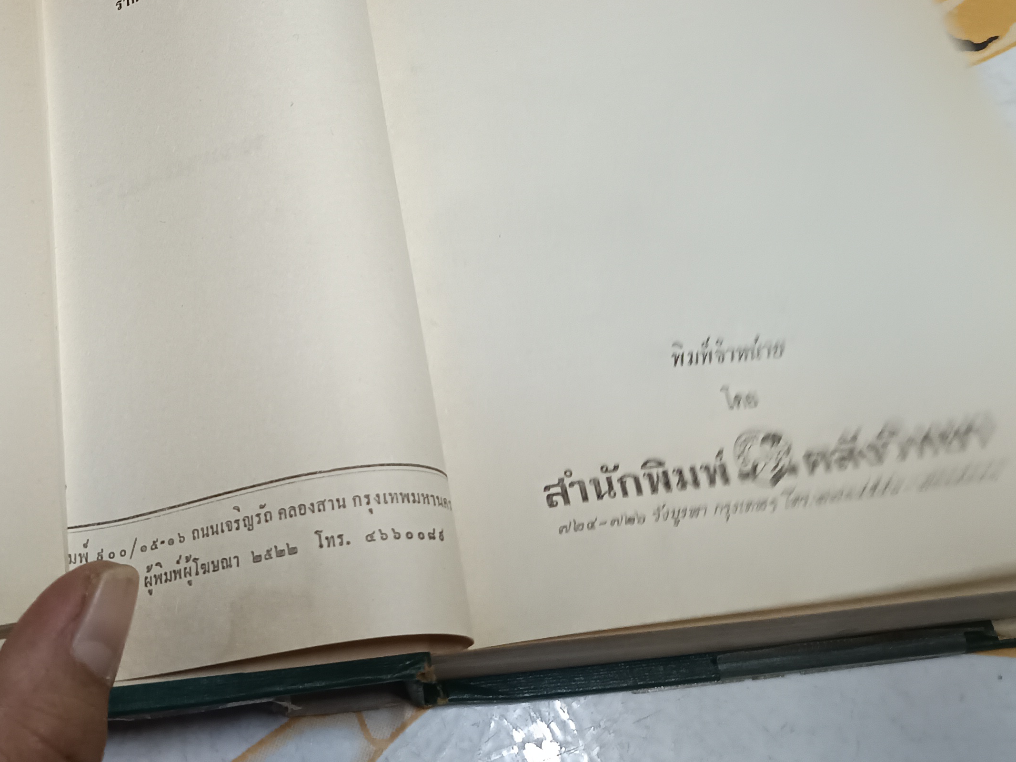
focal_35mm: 45
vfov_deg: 31.3
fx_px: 1321
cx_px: 287
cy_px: 146
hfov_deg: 41.2
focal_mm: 5.31
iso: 910
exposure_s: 1/33.3
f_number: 1.7
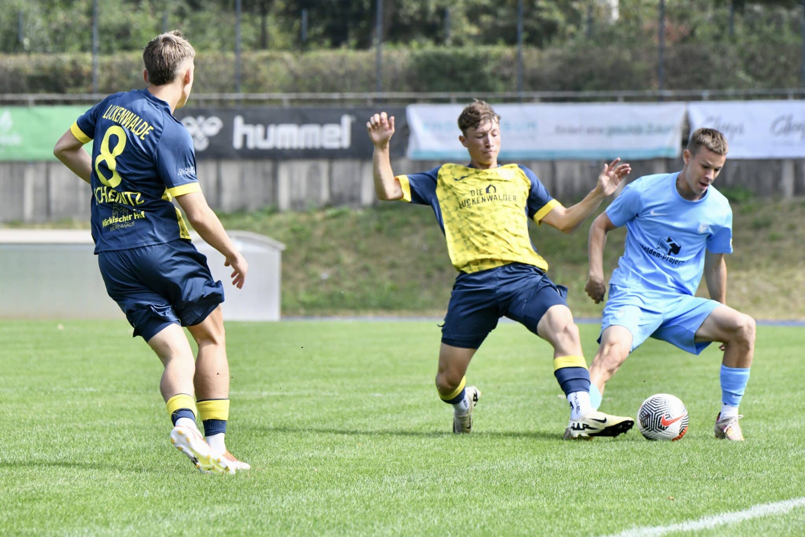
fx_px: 6707
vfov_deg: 4.6
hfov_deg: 6.9
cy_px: 268
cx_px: 402
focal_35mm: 300
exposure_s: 1/1600
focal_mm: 300
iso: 2000
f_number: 10
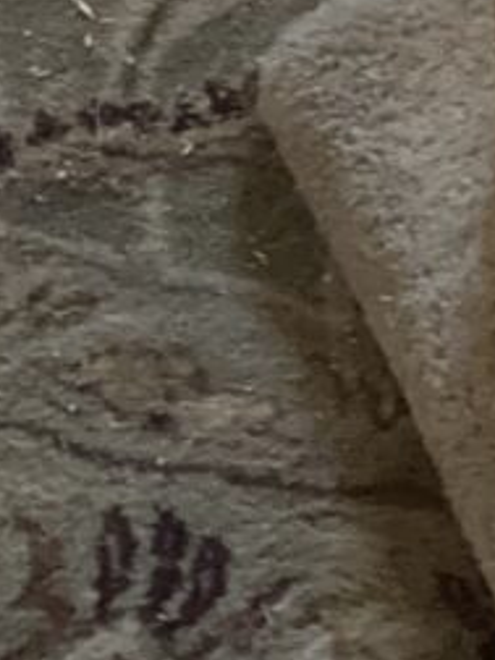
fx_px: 3260
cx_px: 1027
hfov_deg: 8.2
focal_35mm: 171
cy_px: -880
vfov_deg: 10.2
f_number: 1.8
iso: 640
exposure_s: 1/24
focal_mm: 3.99
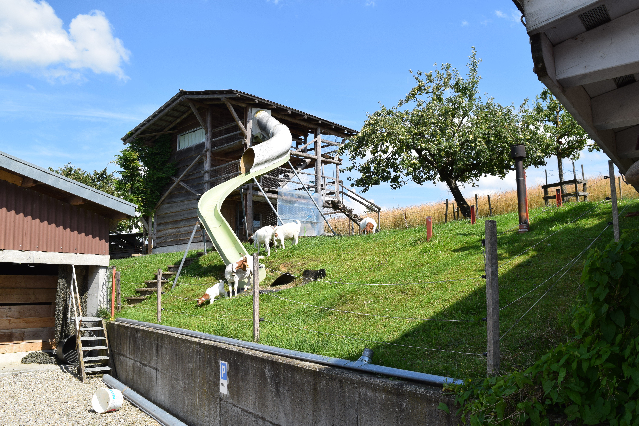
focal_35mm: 30
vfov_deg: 43.6
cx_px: 320
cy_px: 213
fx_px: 532
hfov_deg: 61.9
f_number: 9
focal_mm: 20
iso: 200
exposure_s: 1/320
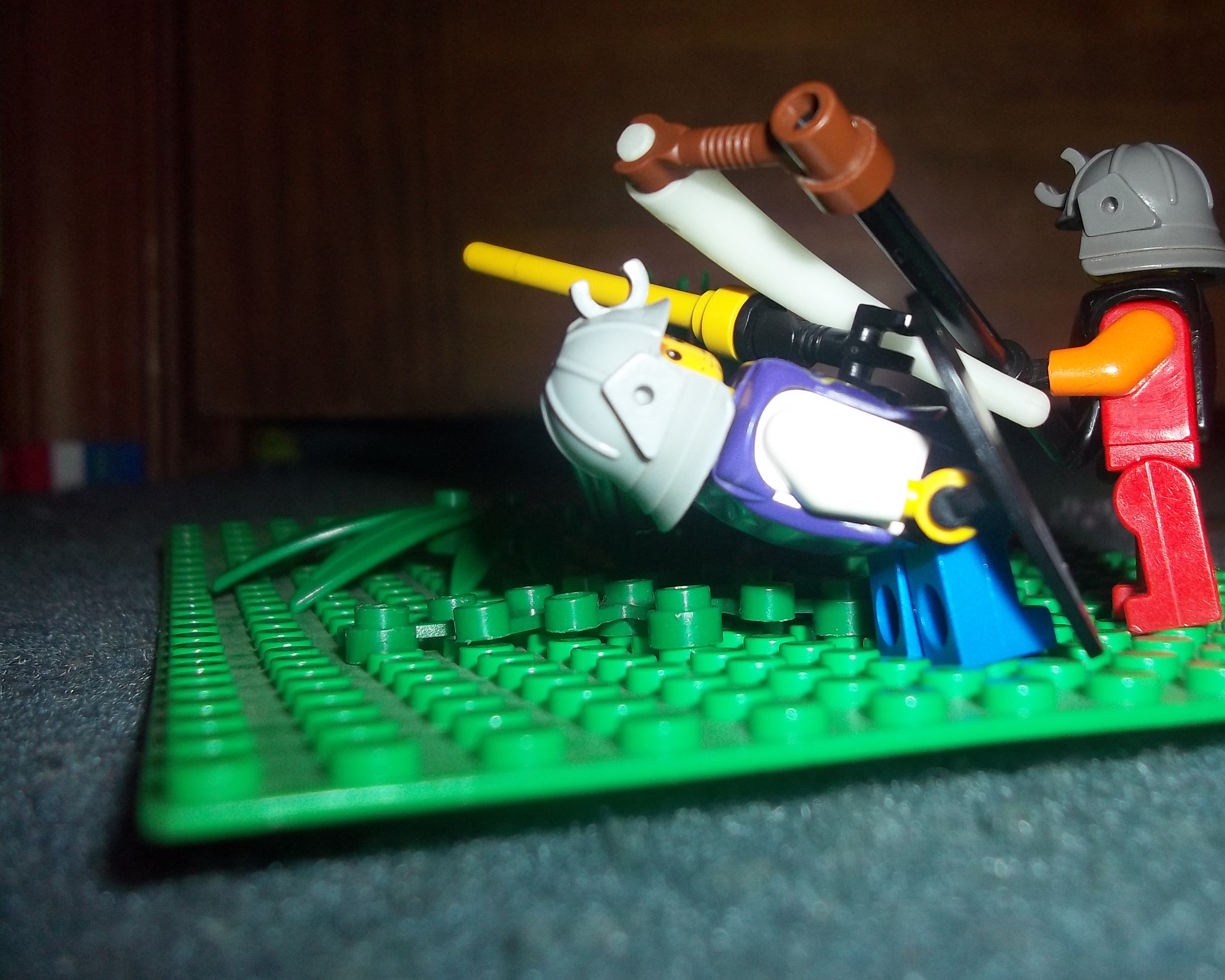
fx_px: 1378
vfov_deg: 39.1
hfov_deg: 47.8
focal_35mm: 38
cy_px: 450
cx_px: 713
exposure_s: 1/60
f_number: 2.9
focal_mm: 5.7
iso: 80
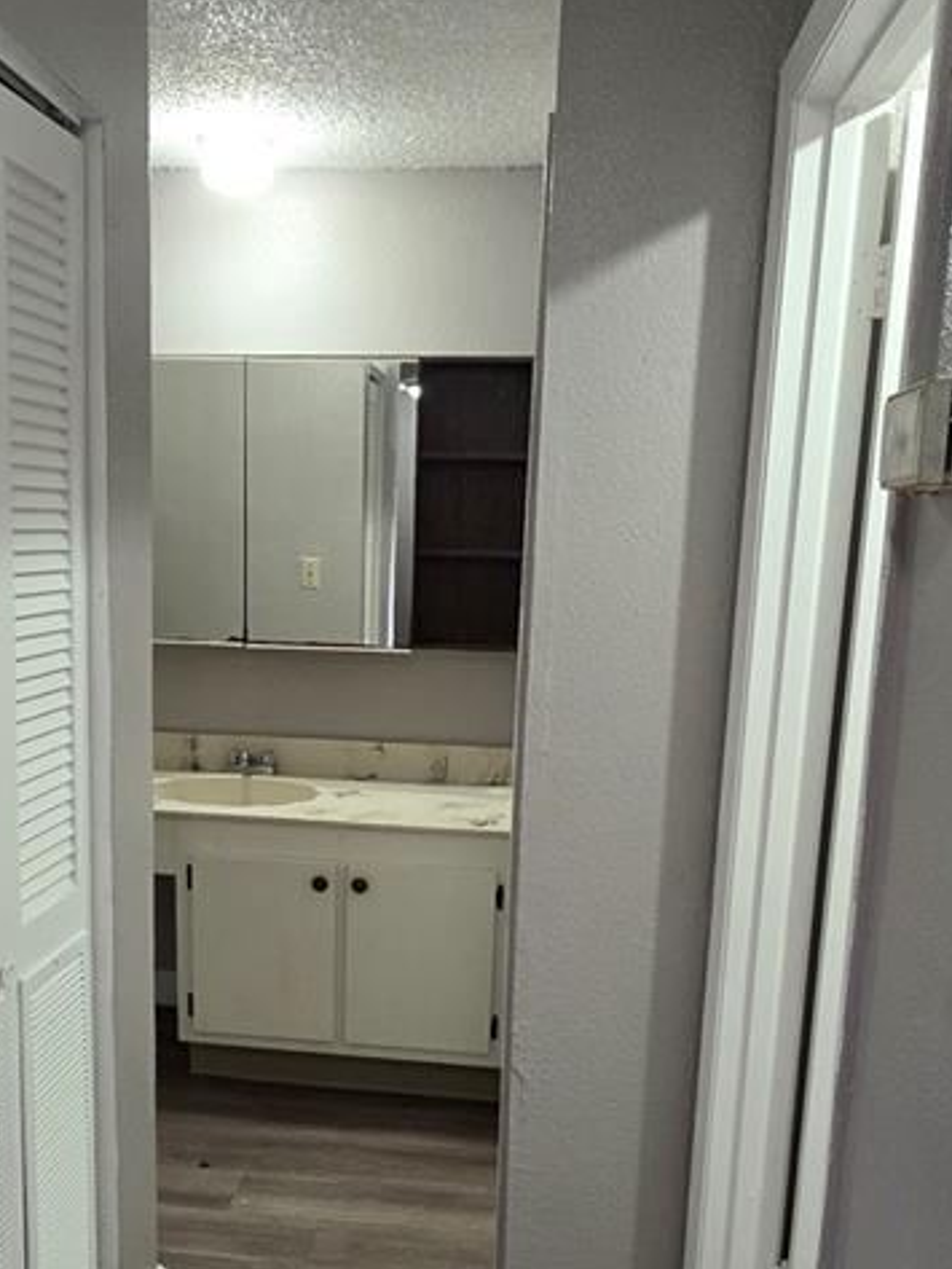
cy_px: 778
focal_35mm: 33
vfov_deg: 54.8
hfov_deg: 42.7
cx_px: 365
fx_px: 1210
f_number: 1.9
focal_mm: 2.2
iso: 320
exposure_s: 1/120
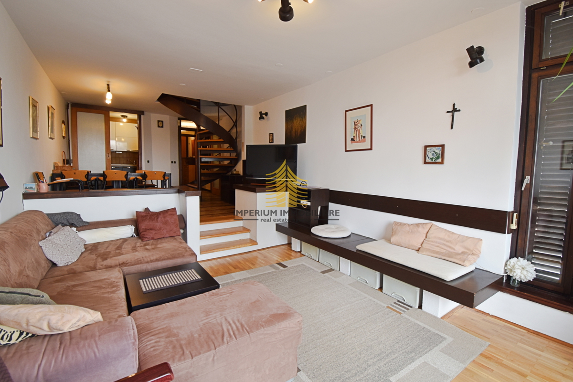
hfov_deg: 100.4
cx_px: 286
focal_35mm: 15
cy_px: 191
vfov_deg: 77.3
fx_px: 239
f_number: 4.5
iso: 250
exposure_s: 1/30
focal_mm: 10
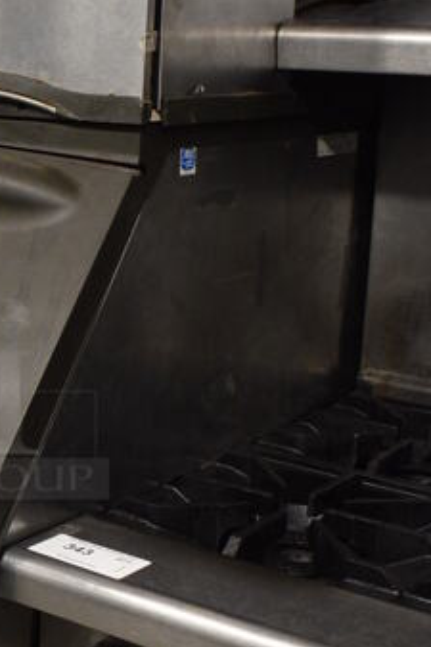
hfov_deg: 17.7
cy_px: 399
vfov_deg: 27.6
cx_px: -103
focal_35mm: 73
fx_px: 1312
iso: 800
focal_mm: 18
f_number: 3.5
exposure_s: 1/200
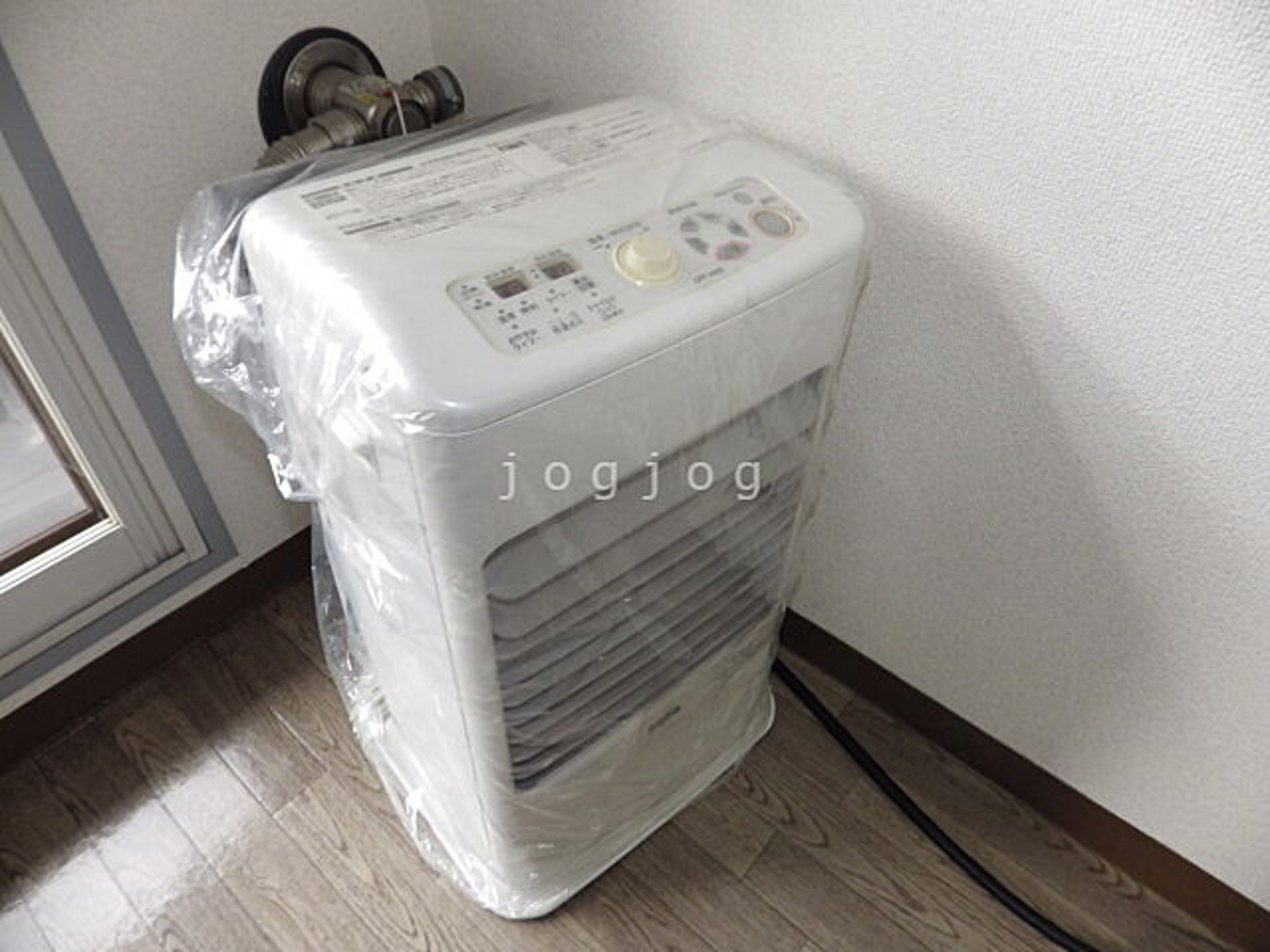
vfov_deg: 61.1
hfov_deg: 76.4
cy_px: 476
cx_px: 635
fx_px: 807
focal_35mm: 22
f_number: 3.1
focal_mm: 4
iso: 200
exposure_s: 1/45
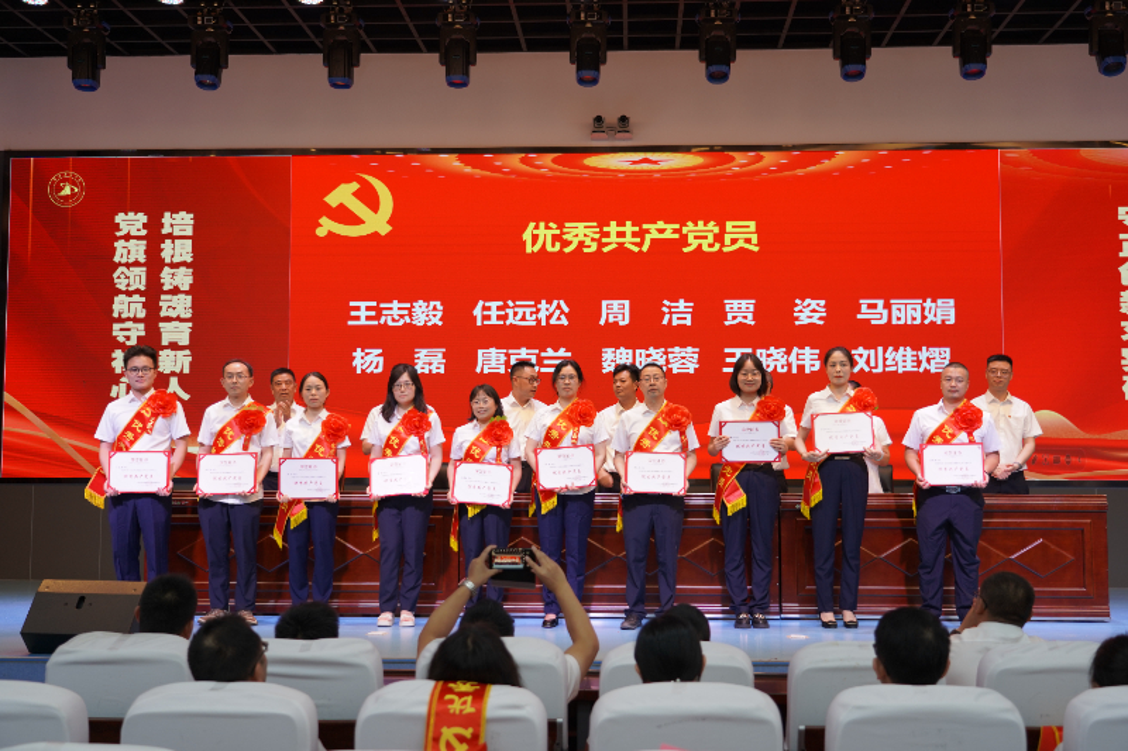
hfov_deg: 46.4
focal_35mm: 42
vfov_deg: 31.9
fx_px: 1316
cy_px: 376
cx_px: 564
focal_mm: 42
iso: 250
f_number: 4
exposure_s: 1/50
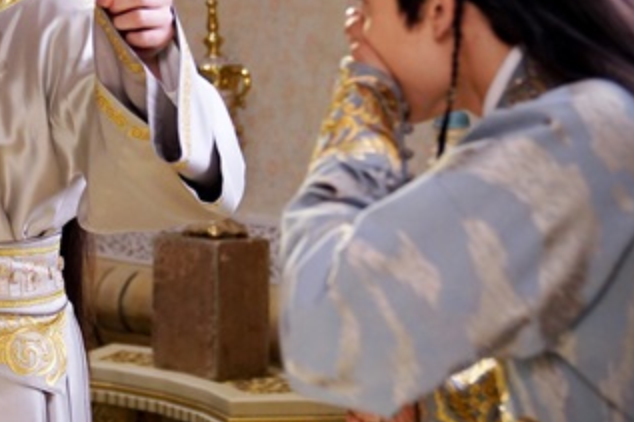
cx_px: 58
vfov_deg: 12.6
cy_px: 108
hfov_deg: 18.6
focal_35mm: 108
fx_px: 1901
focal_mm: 38
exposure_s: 1/125
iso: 1600
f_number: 2.8
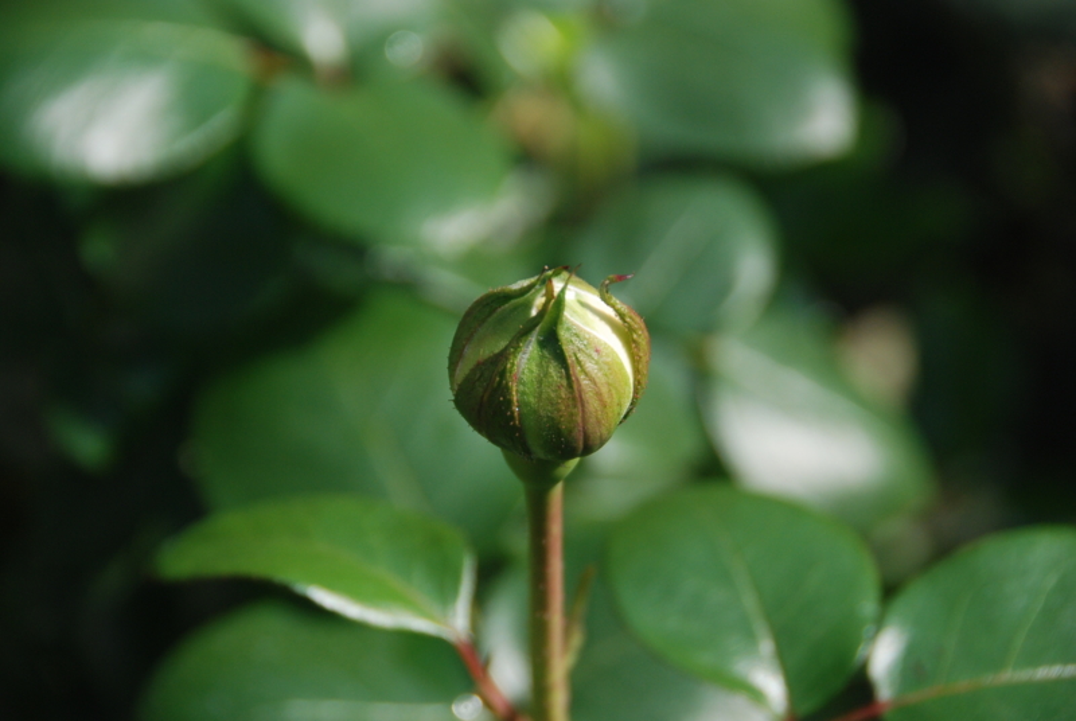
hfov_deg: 12.2
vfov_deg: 8.2
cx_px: 538
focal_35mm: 168
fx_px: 5029
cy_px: 360
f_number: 5.6
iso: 400
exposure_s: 1/1000
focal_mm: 112
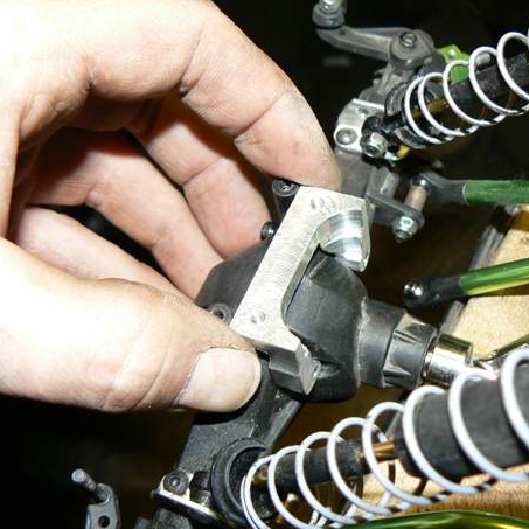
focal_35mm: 45
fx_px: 778
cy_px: 258
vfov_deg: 37.5
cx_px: 292
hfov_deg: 37.5
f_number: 2.8
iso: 100
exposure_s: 1/30
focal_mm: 6
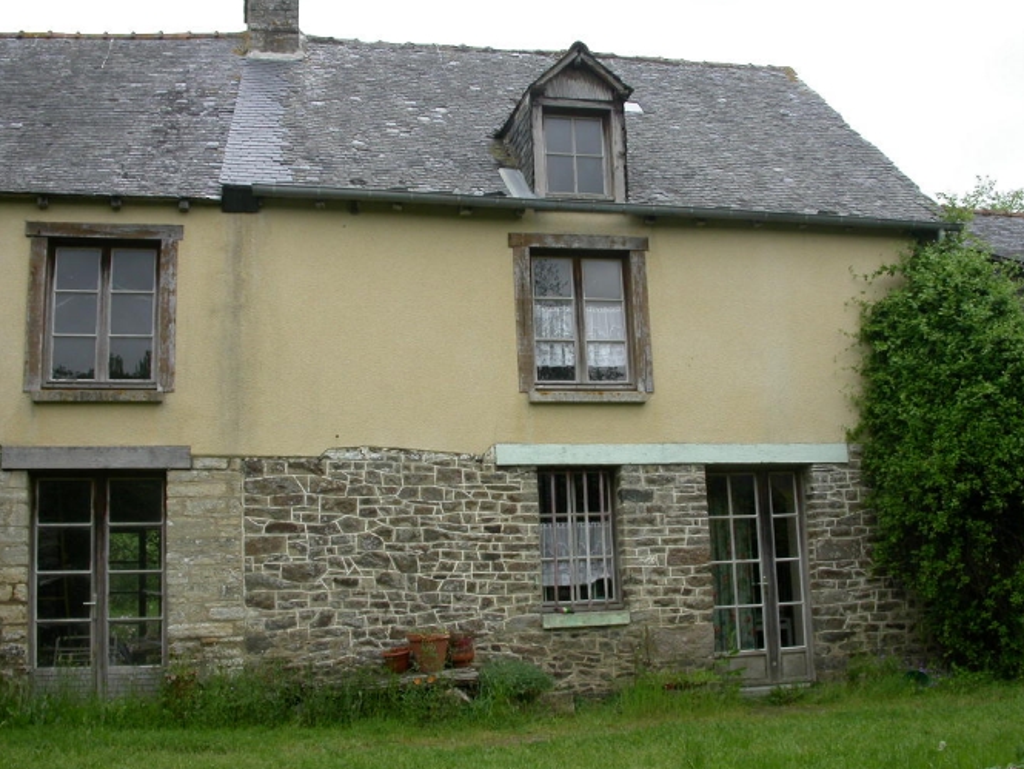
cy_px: 379
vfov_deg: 36.8
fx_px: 1154
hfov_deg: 47.9
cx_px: 522
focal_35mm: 39
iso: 100
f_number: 6
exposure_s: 1/200
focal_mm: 7.85
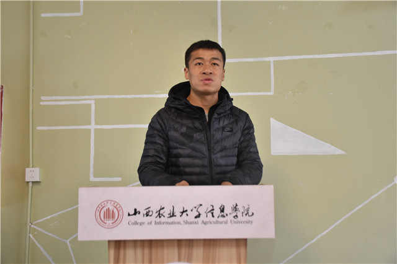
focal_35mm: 40
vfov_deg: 33.0
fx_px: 446
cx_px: 198
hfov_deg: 47.9
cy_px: 132
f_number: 4
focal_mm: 27
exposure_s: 1/60
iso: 1600
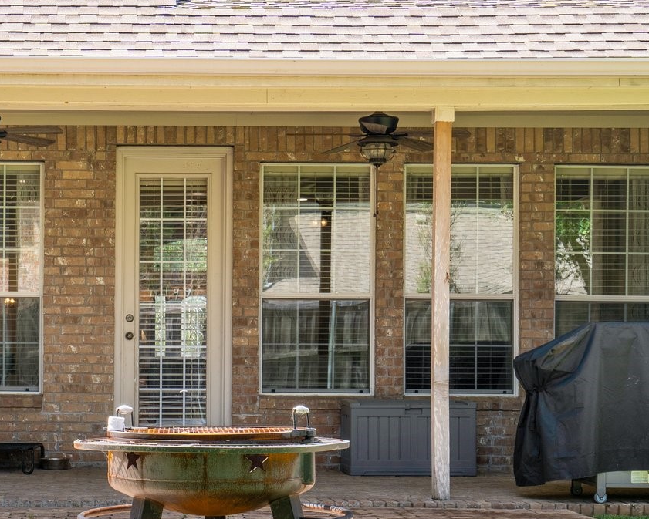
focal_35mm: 80
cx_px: 109
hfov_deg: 23.4
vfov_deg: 19.1
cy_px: 361
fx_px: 1537
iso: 200
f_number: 9
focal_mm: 35
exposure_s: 1/20
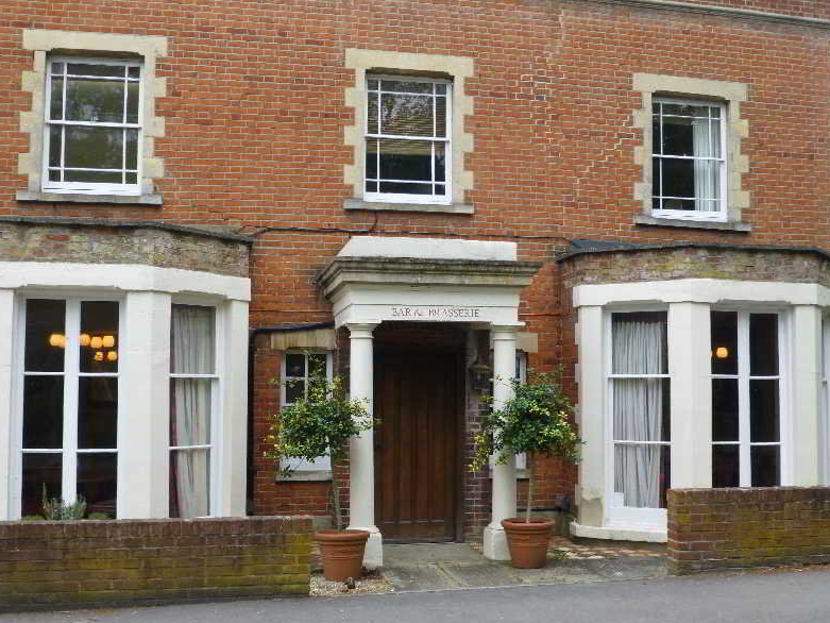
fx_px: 1007
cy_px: 317
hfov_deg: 44.8
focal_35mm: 42
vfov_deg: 34.4
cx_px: 419
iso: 125
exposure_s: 1/60
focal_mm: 7.4
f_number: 3.9
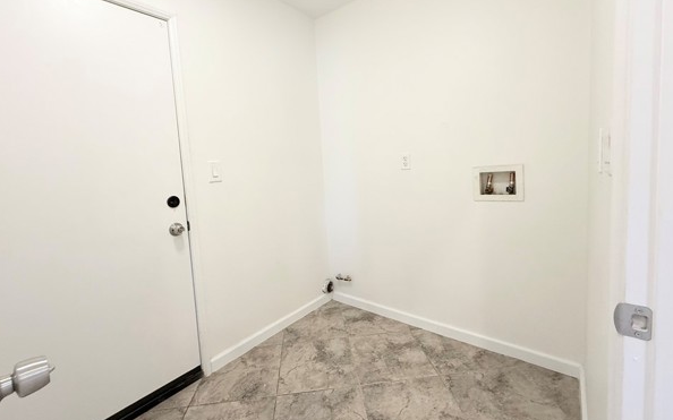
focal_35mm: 16
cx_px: 334
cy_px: 191
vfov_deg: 71.1
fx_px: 293
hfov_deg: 97.8
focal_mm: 2.22
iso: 250
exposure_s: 1/120
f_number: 2.2
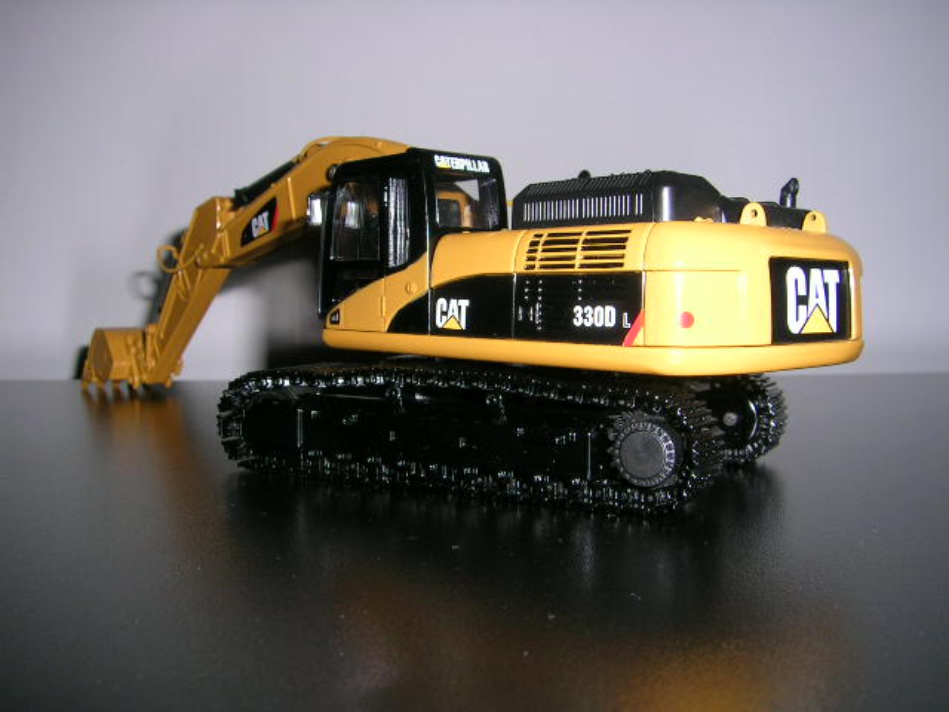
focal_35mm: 35
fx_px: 960
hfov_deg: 52.6
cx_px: 474
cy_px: 356
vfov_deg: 40.7
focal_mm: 5.4
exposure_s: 1/60.1
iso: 50
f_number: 4.8
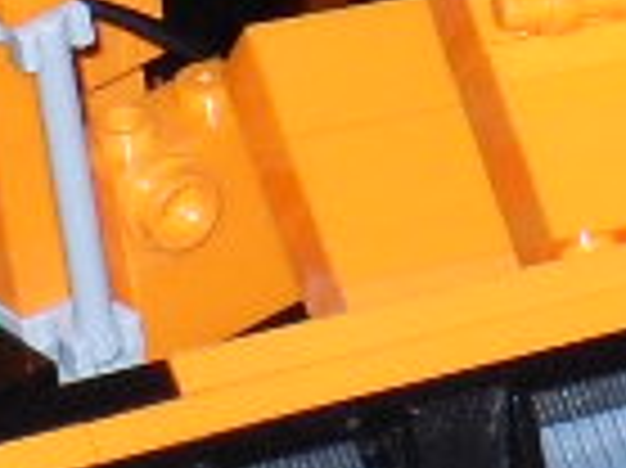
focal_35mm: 817
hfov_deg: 2.4
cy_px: -504
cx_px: 1428
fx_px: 14762
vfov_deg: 1.8
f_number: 5.2
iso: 240
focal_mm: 18.1
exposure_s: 1/90
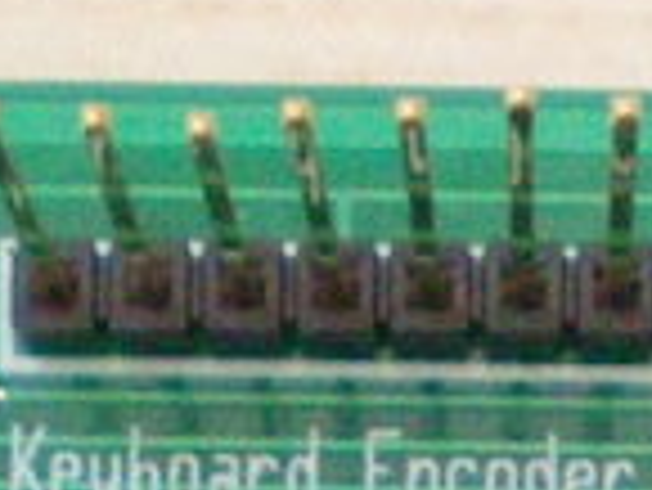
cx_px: 596
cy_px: 1223
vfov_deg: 5.6
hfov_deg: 7.7
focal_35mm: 256
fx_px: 4826
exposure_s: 1/20
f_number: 3.1
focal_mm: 6.3
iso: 400
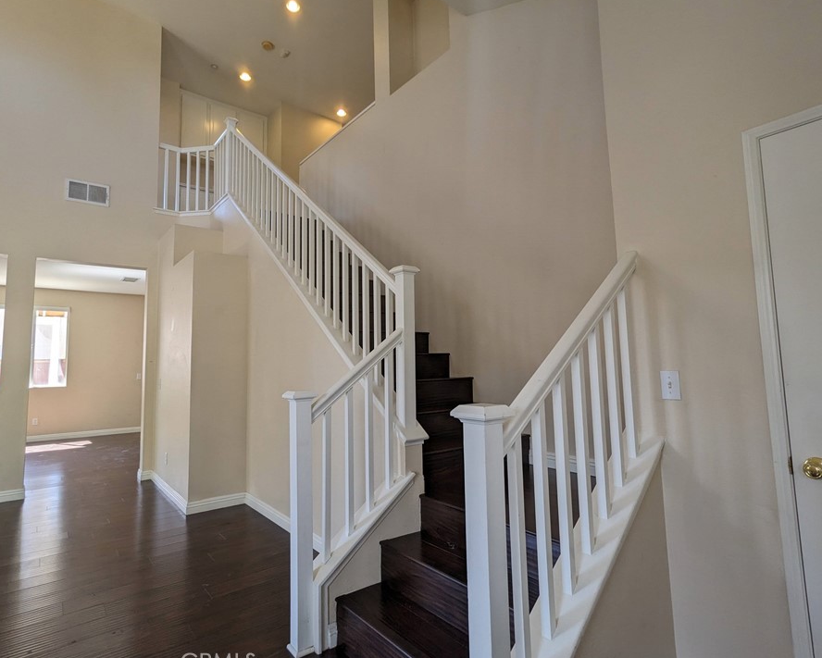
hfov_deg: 86.3
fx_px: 438
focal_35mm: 18
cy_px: 319
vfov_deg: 73.8
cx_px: 392
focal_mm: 2.22
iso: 30
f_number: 2.2
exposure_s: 1/52.1
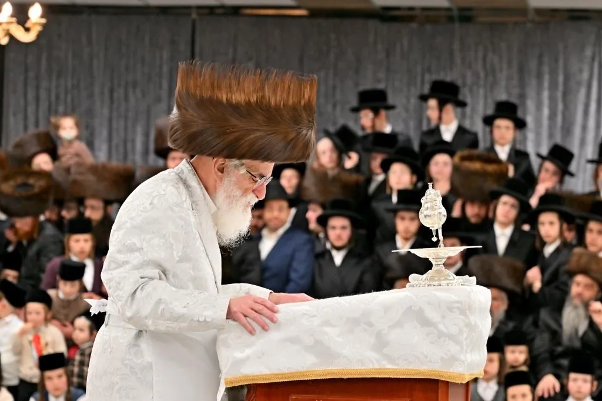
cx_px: 301
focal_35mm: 151
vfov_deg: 9.1
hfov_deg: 13.6
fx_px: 2524
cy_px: 200
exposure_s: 1/200
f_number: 4
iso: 400
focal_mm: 101
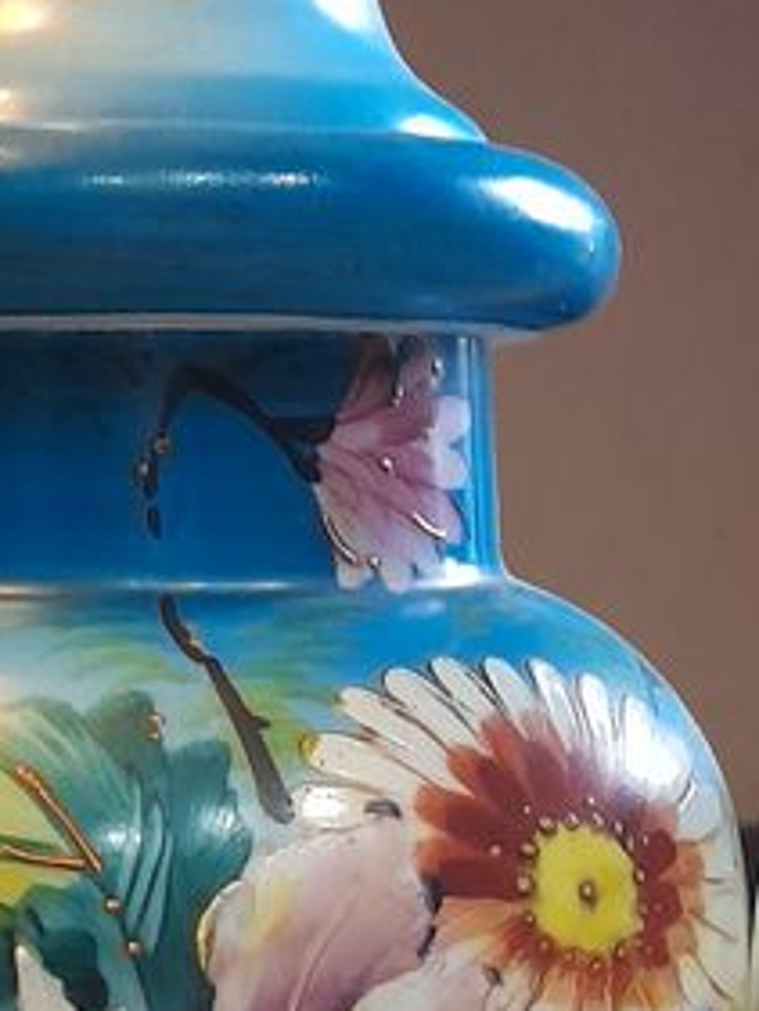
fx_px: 2600
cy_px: 928
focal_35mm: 89
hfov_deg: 16.2
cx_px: 817
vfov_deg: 21.5
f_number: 2
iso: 500
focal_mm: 4.6
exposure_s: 1/25
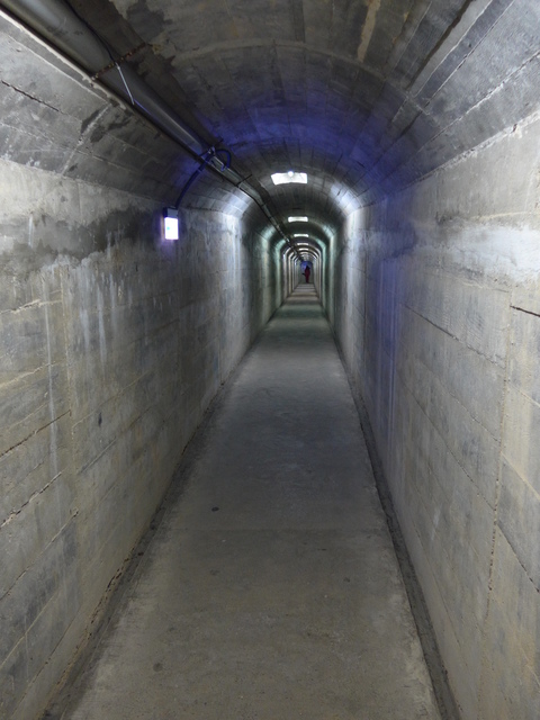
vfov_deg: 61.7
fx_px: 603
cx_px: 270
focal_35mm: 29
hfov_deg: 48.2
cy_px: 360
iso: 400
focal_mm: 6
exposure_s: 1/13
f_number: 2
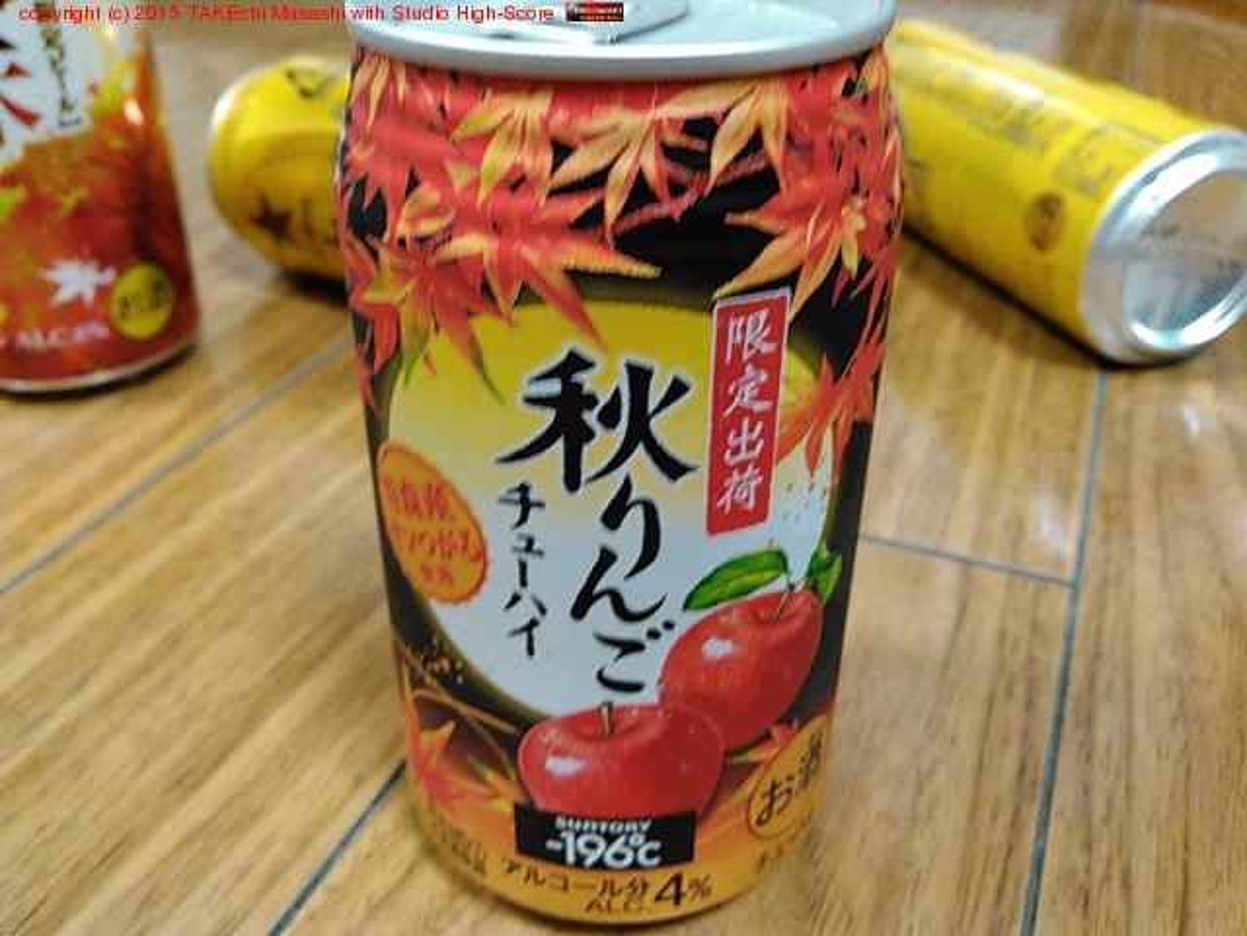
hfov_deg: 60.0
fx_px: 1081
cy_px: 468
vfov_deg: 46.8
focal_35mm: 30
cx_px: 624
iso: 640
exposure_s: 1/15.1
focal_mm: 4
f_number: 2.4
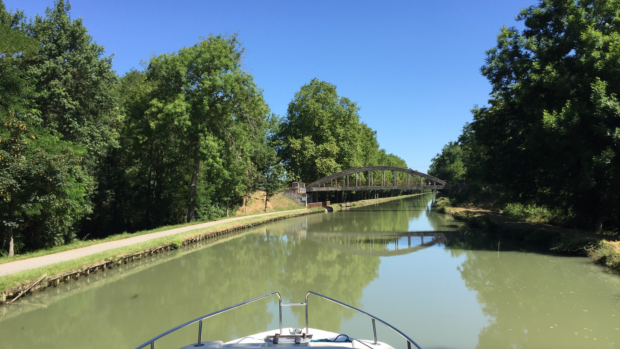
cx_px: 310
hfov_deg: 61.0
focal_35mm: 32
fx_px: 526
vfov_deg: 36.6
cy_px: 192
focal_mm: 4.15
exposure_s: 1/1199
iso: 32
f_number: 2.2
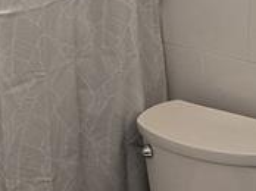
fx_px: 783
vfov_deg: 13.6
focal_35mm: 106
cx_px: 253
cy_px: -26
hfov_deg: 18.1
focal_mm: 5.4
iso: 320
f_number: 1.8
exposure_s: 1/120
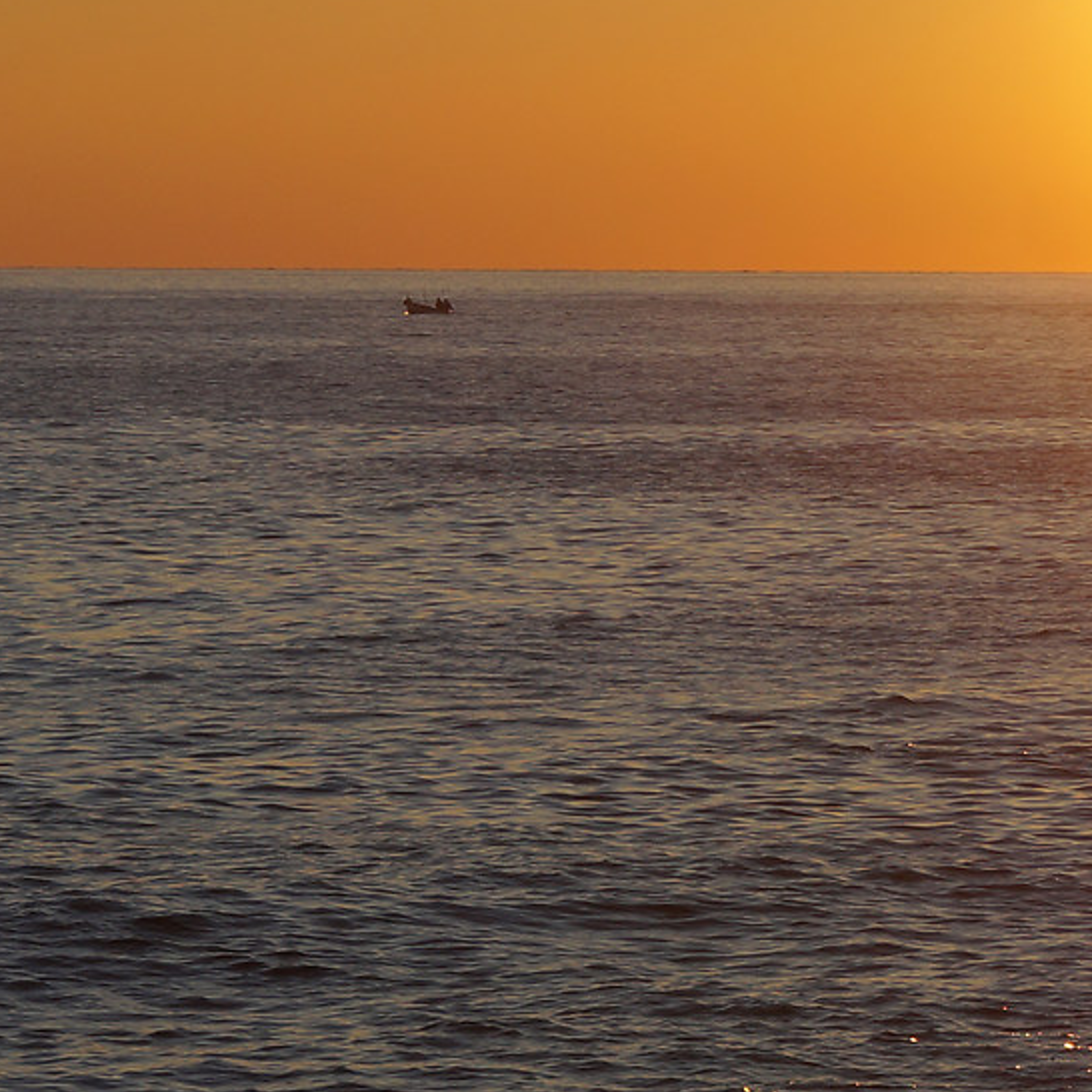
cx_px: 1512
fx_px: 10988
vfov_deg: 5.7
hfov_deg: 5.6
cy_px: 675
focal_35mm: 308
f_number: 10
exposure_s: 1/250
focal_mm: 55
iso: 100
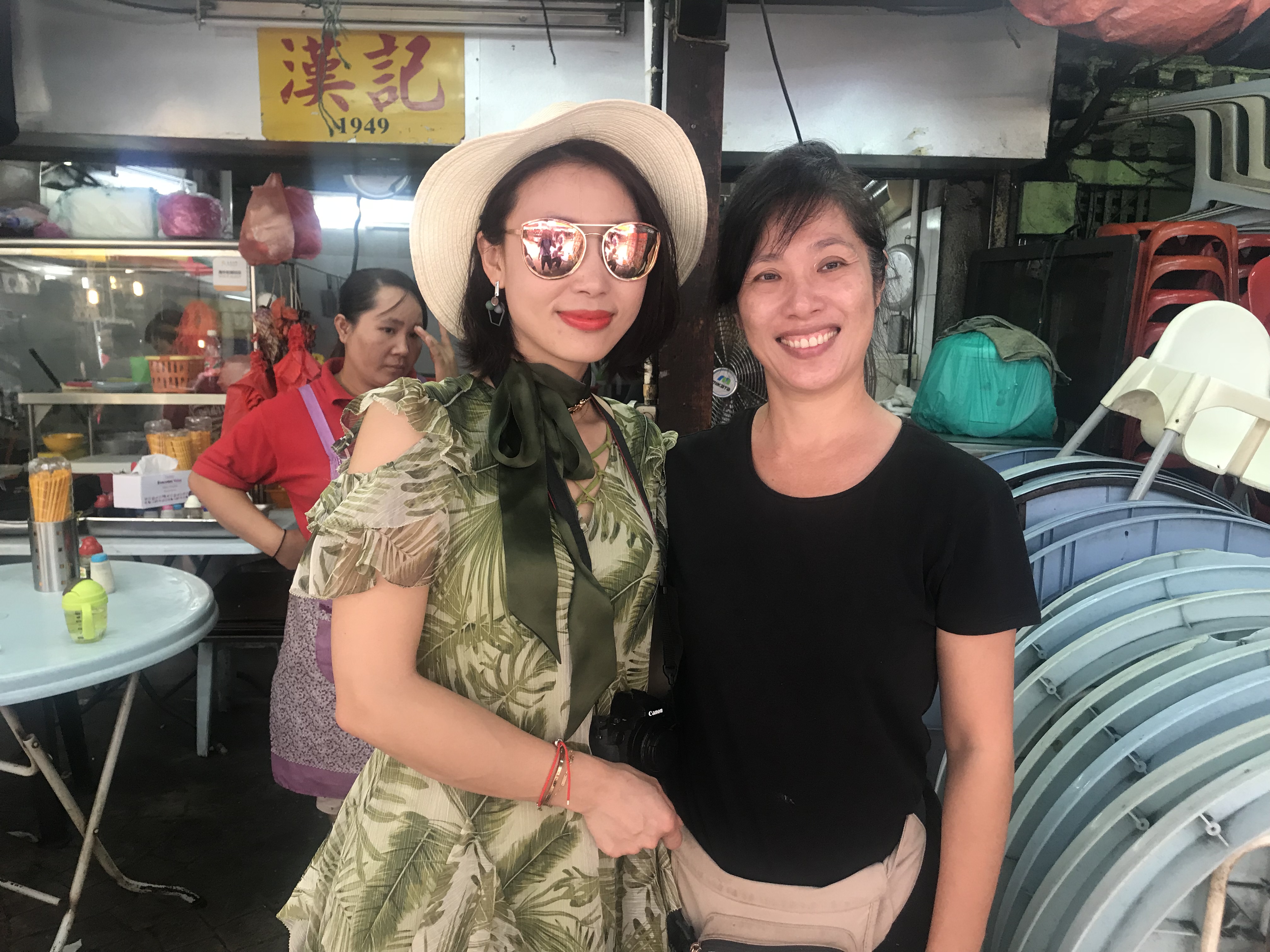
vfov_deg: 49.7
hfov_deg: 63.4
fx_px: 1027
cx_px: 635
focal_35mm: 28
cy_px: 476
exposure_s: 1/33
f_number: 1.8
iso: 25
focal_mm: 3.99
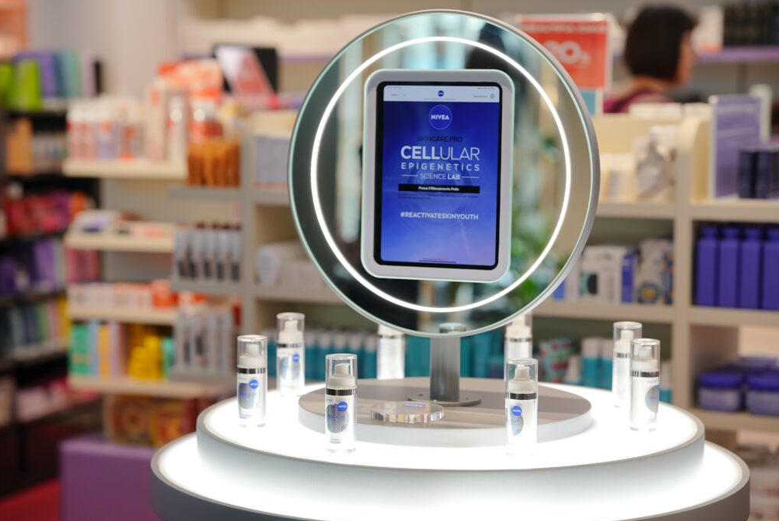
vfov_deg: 15.9
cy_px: 263
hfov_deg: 23.6
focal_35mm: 86
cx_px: 386
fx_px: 1862
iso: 200
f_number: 3.2
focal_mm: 85
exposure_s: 1/80
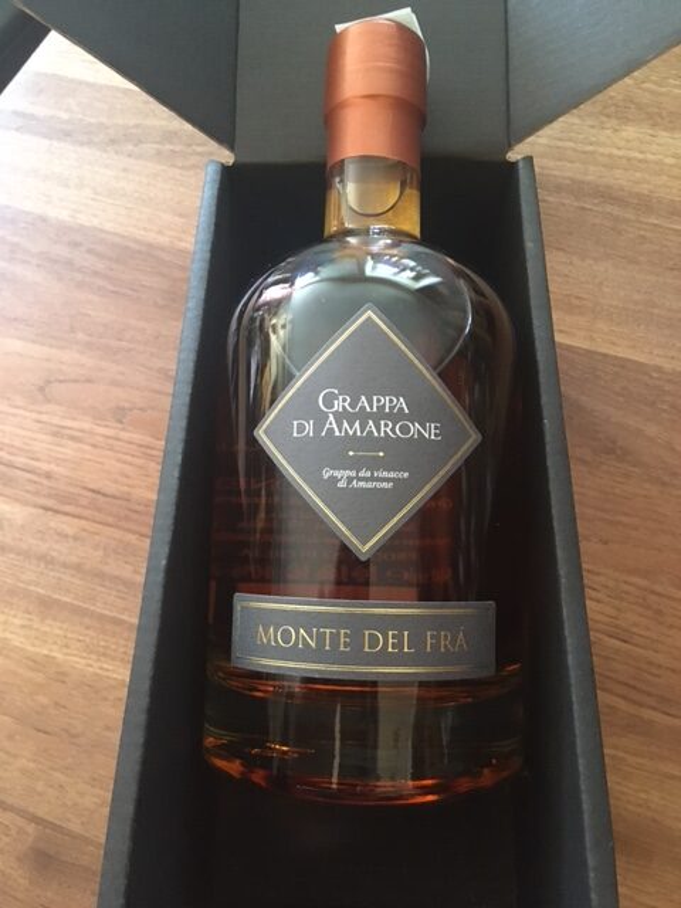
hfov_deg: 48.2
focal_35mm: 29
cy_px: 454
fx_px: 761
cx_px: 340
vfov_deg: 61.7
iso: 320
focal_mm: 4.15
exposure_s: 1/17
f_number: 2.2
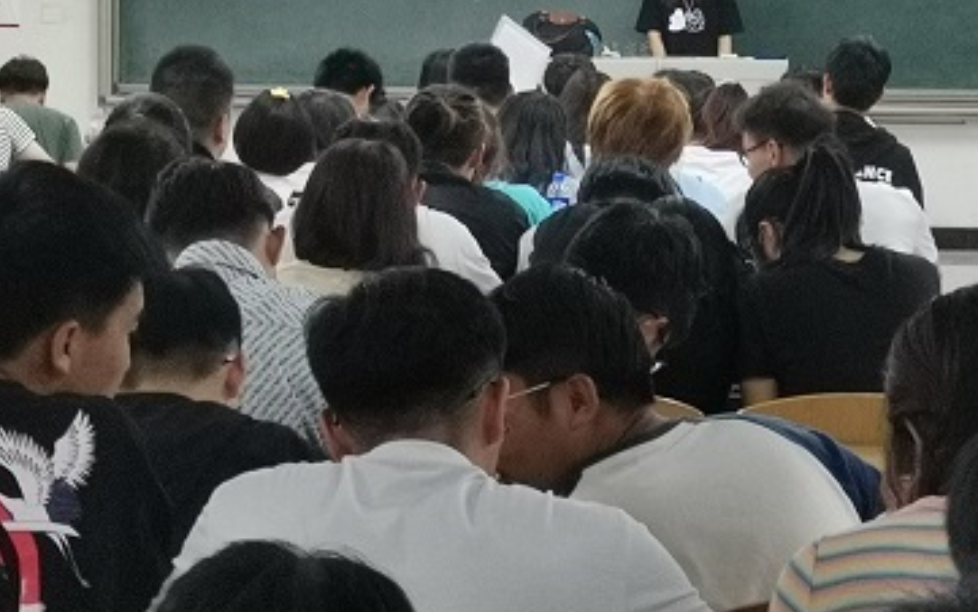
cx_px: 721
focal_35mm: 122
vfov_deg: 10.7
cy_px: 19
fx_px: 3253
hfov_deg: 17.0
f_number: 1.8
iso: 320
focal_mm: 4.75
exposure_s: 1/50
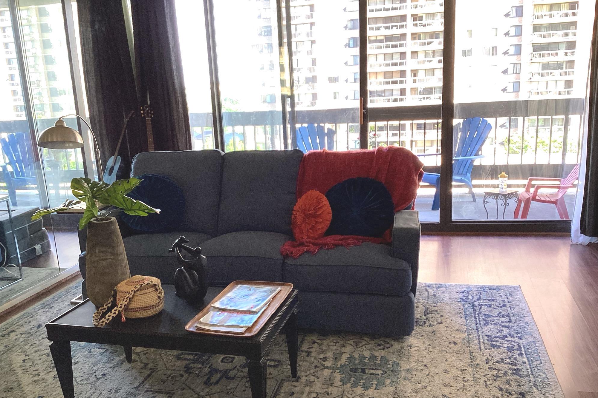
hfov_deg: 57.2
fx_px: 548
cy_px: 215
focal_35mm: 33
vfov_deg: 39.9
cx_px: 293
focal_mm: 3.3
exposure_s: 1/60
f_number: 2.4
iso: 50
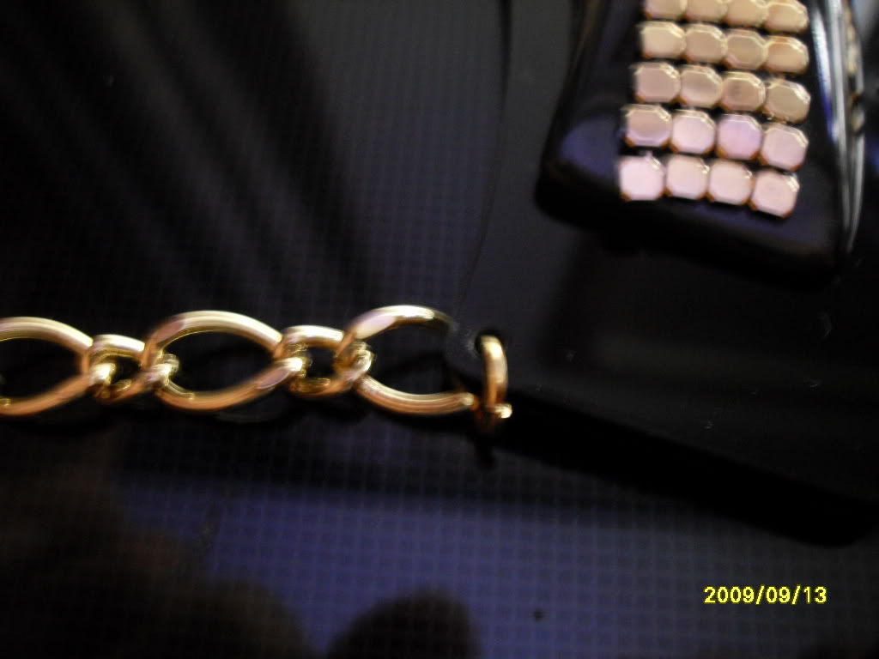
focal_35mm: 37
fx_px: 940
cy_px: 330
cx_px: 440
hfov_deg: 50.1
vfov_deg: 38.7
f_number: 2.8
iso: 200
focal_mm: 6.3
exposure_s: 1
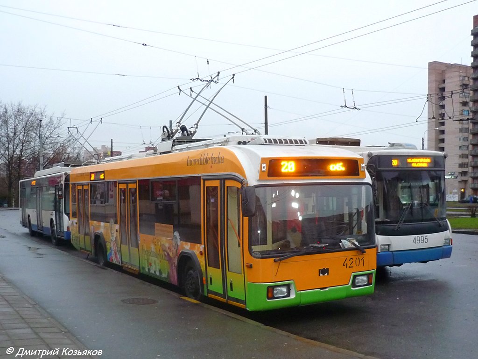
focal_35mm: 33
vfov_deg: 42.9
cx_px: 239
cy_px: 180
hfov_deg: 55.4
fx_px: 456
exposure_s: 1/30
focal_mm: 5.5
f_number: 2.8
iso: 250
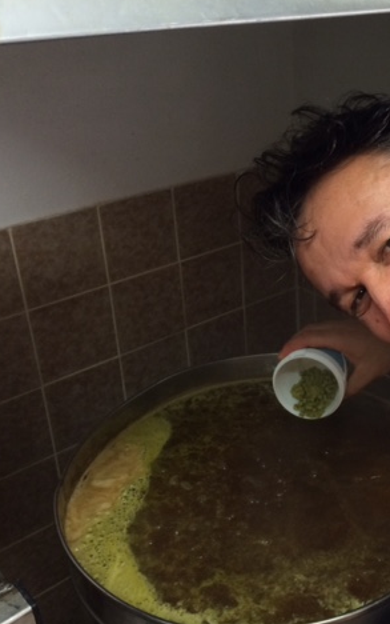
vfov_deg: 47.2
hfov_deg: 29.3
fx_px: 713
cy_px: 311
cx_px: 350
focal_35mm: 42
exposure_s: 1/33
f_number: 2.2
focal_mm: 4.15
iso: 64
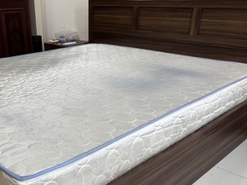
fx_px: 271
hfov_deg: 47.9
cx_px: 76
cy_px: 137
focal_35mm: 38
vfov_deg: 36.9
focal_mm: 6.76
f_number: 1.78
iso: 200
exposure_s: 1/99
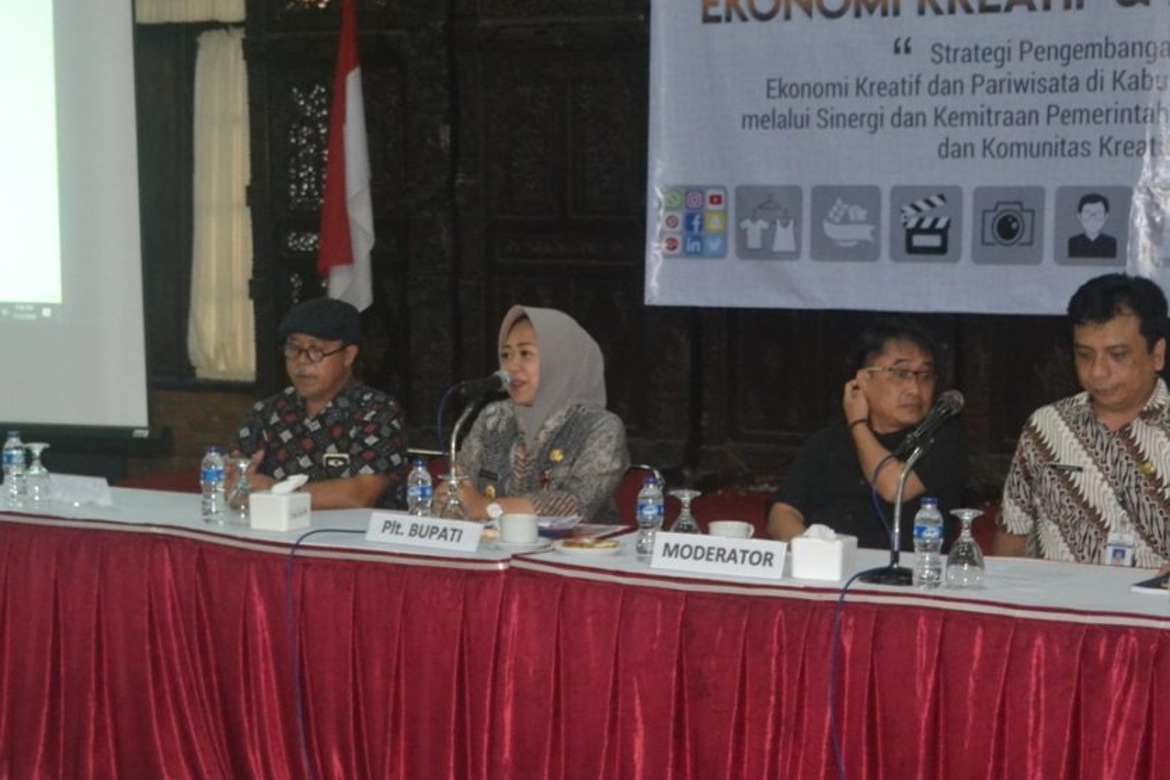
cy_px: 448
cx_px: 543
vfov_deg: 19.4
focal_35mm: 70
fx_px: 2275
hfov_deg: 28.8
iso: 3200
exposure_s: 1/60
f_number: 4.2
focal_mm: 38
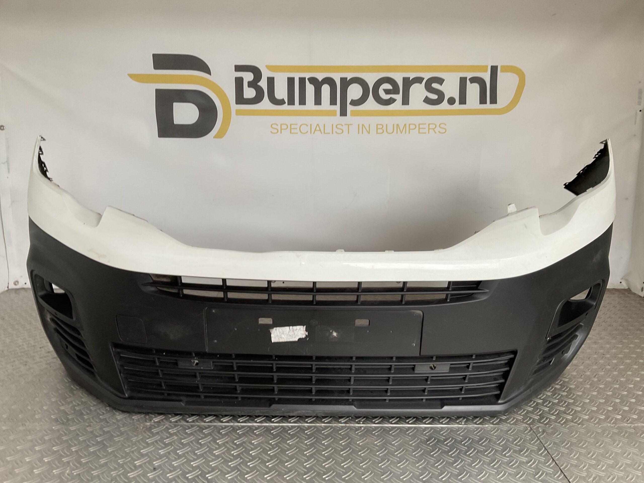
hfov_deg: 61.7
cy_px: 242
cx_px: 322
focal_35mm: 29
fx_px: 540
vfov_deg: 48.2
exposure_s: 1/50
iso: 40
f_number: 1.8
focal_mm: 3
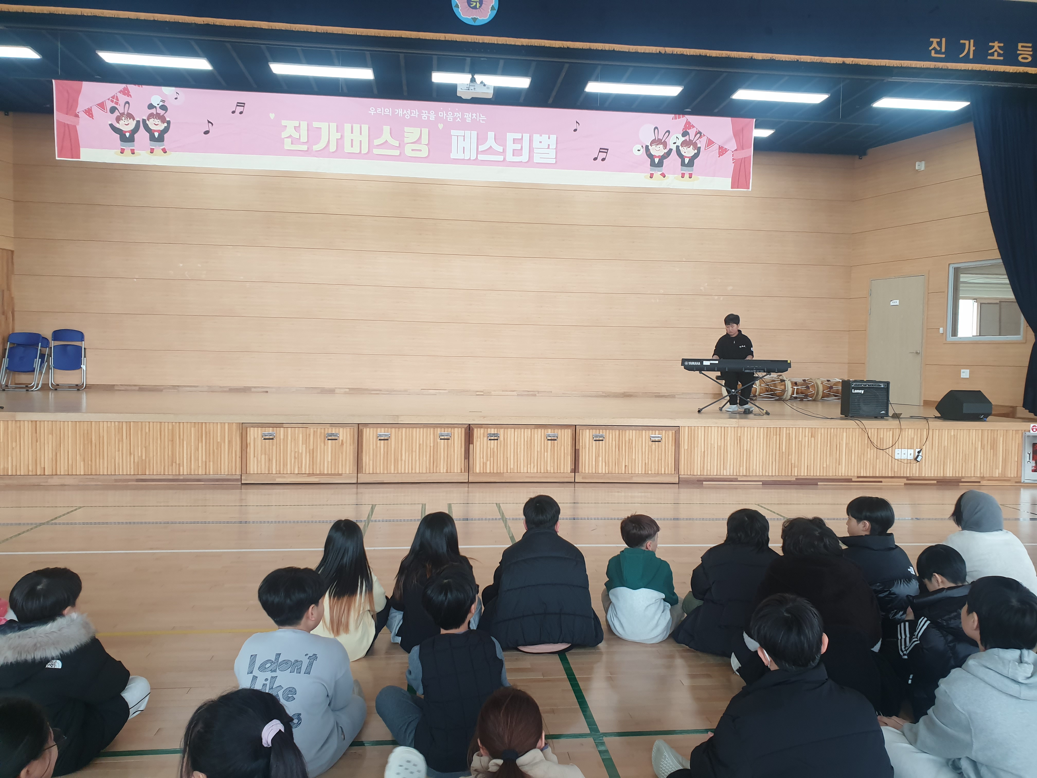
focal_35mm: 26
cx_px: 518
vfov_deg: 53.1
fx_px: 779
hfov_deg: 67.3
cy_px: 389
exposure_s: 1/60
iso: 125
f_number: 2.4
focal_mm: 4.3
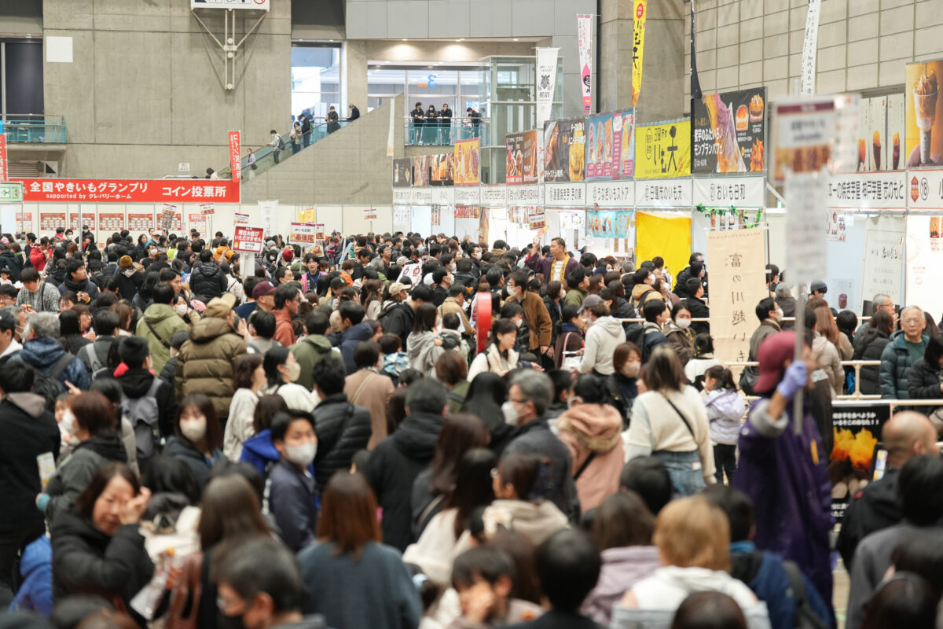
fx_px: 2462
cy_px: 314
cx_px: 472
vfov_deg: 14.6
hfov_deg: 21.7
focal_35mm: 94
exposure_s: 1/100
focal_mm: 94
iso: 1600
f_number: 2.8
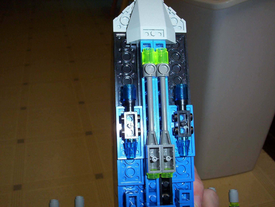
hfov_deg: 47.8
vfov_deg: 37.0
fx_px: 311
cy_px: 104
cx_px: 138
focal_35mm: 39
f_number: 4.5
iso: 140
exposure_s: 1/30
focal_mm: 6
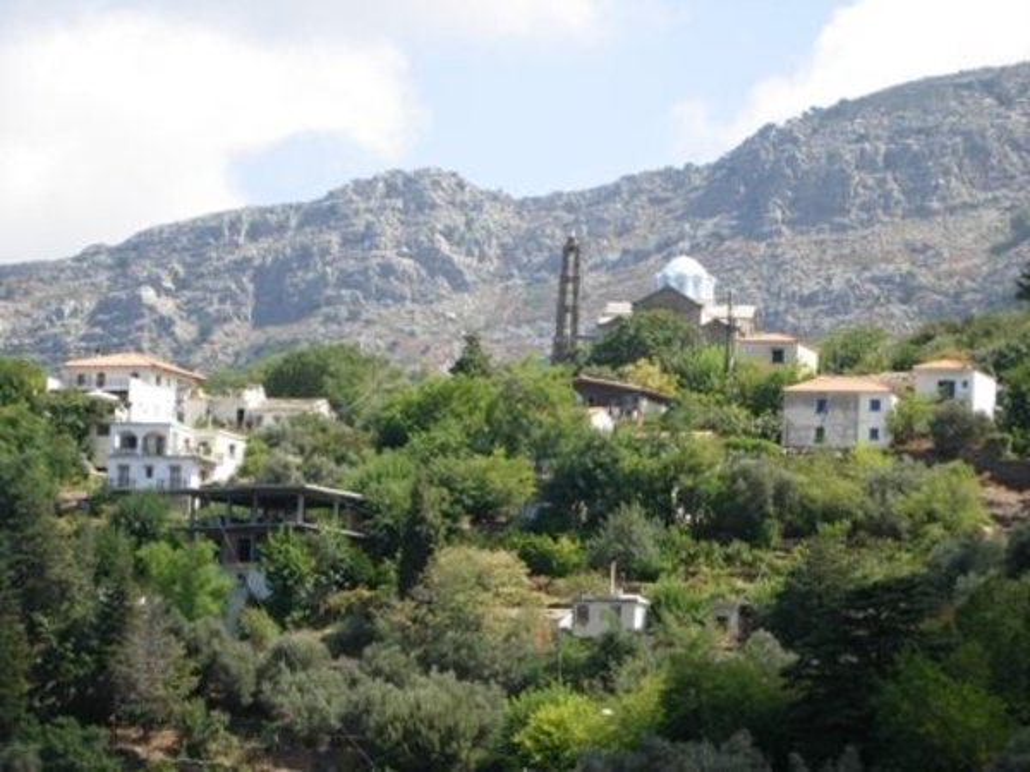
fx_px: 3749
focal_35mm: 126
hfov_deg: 15.6
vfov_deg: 11.8
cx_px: 515
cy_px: 386
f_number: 5.3
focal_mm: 26.3
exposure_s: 1/186
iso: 50
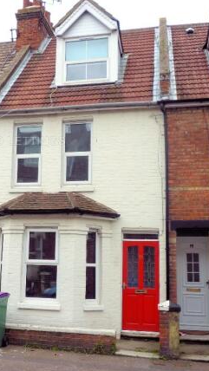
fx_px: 423
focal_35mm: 43
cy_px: 188
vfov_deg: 47.3
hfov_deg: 27.4
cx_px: 54
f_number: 3.3
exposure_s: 1/400
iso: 80
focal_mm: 5.2
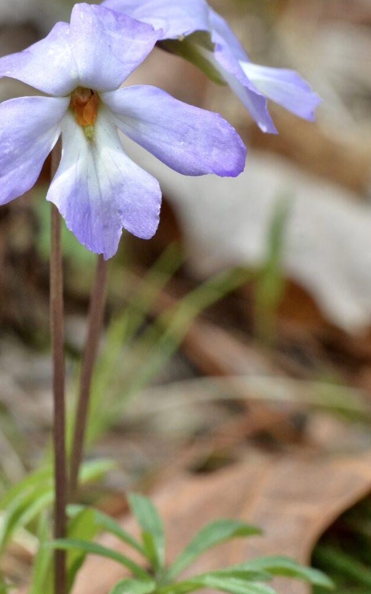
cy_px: 277
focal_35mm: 193
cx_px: 95
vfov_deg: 10.9
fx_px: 3124
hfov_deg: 6.8
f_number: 20
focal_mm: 105
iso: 1600
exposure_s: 1/320
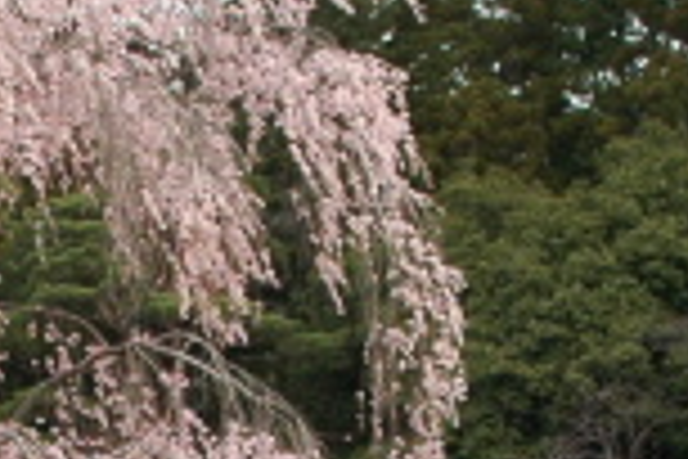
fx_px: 4185
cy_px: 704
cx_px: -265
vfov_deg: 6.2
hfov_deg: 9.2
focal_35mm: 219
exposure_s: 1/50
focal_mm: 28
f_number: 8
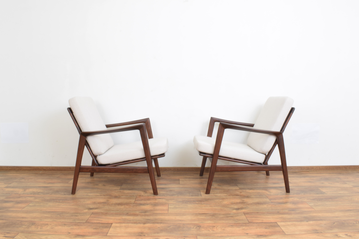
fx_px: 299
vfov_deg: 43.6
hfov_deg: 61.9
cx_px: 180
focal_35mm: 30
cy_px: 120
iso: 100
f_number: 22
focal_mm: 20
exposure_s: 5
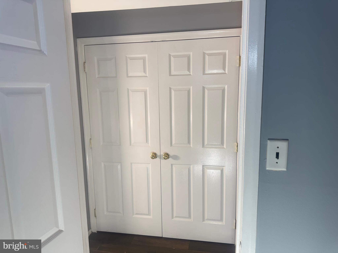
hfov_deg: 71.6
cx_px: 169
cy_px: 126
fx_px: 234
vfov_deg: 56.8
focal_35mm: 24
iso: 64
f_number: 1.78
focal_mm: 6.76
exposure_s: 1/120
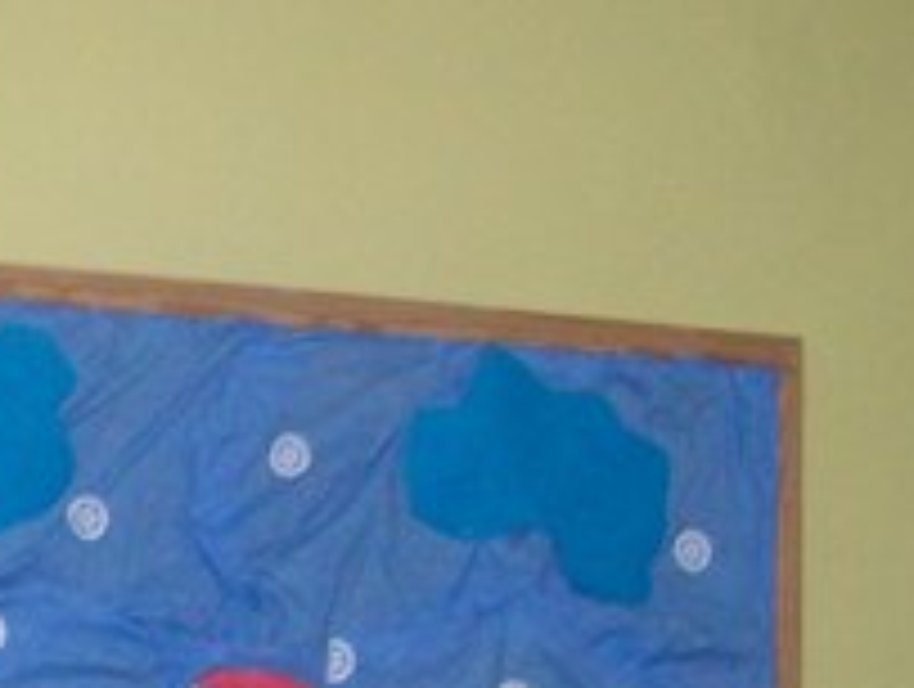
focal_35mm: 118
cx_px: -295
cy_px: 800
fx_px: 3121
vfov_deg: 12.3
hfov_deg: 15.8
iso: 160
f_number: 2.7
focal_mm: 6
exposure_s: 1/60
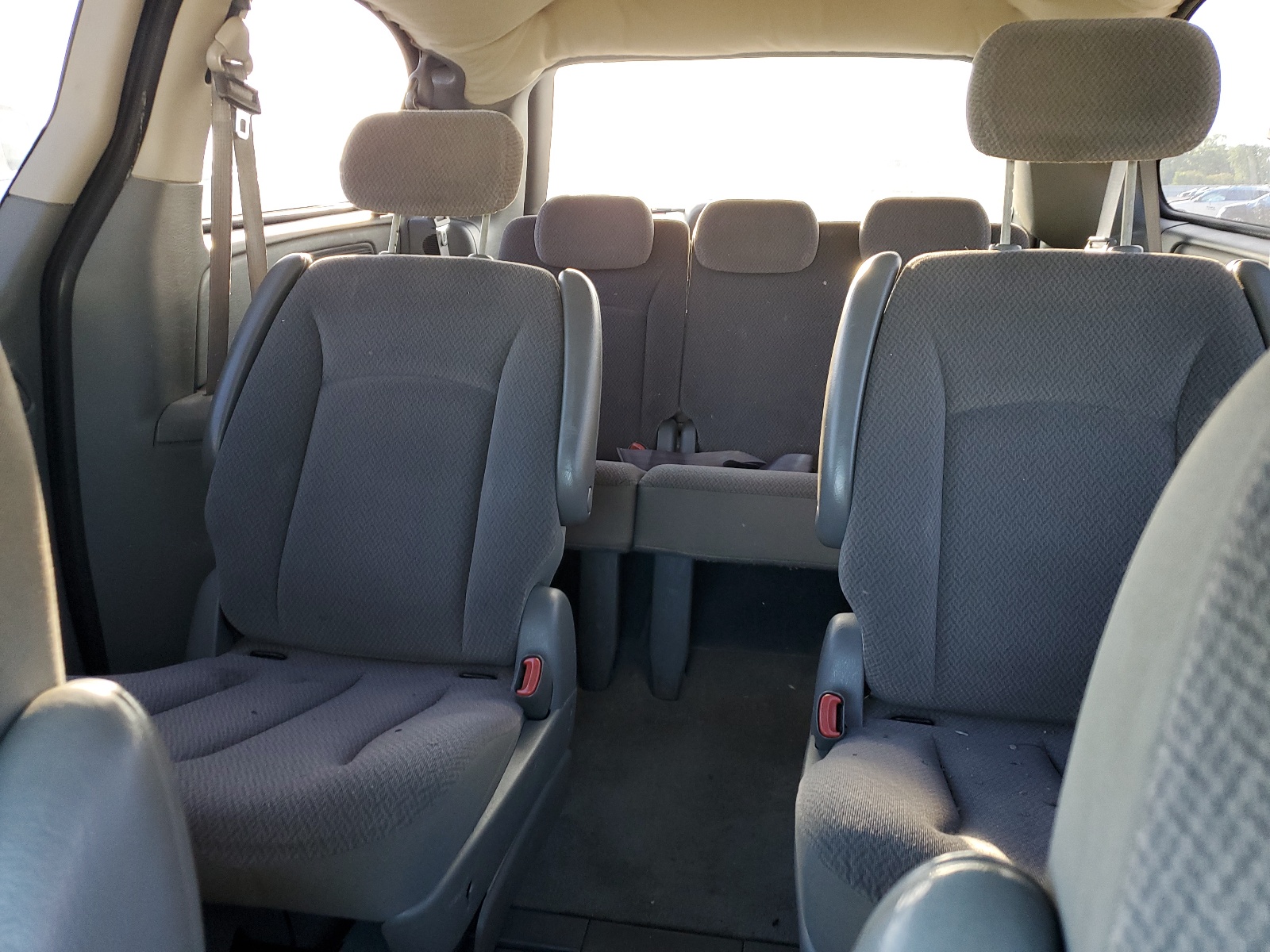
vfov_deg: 53.1
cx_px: 635
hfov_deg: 67.3
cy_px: 476
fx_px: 954
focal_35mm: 26
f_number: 1.5
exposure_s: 1/60.2
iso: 98
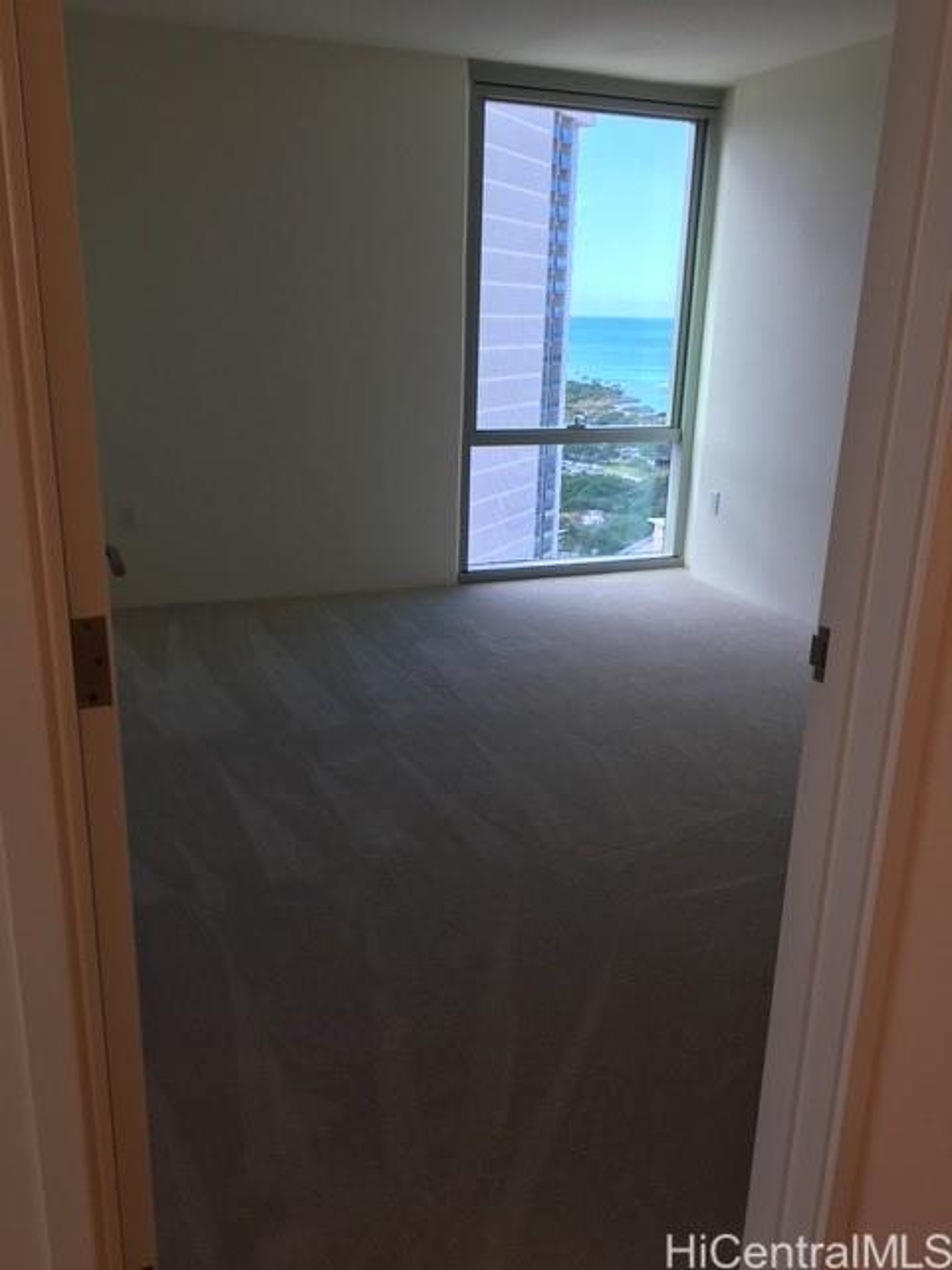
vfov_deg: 61.7
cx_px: 476
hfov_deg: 48.2
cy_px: 635
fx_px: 1063
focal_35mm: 29
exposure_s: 1/120
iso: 32
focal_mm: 4.15
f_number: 2.2
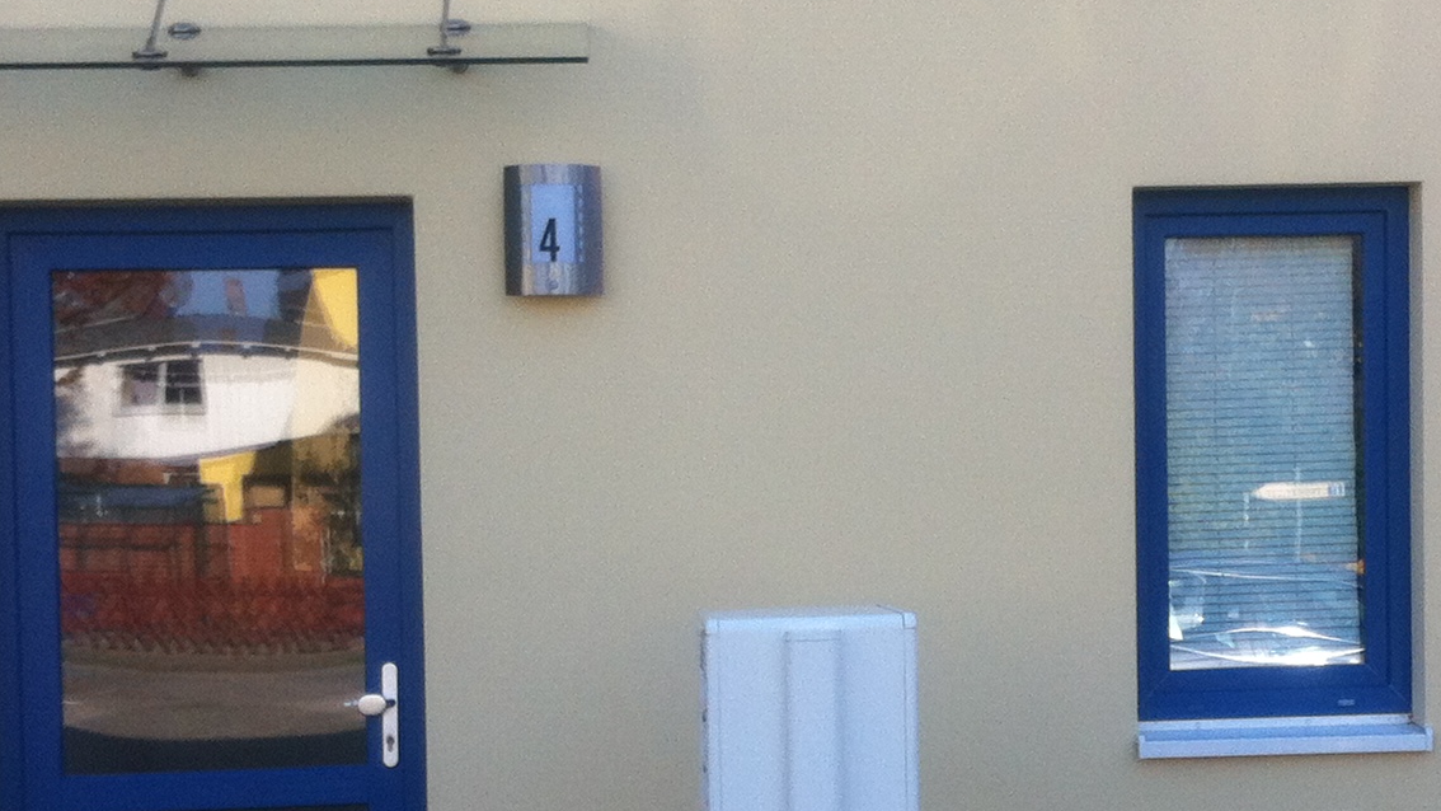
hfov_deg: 24.3
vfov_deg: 13.8
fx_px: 3324
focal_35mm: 87
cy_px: 622
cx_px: 975
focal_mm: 3.85
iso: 80
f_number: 2.8
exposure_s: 1/314
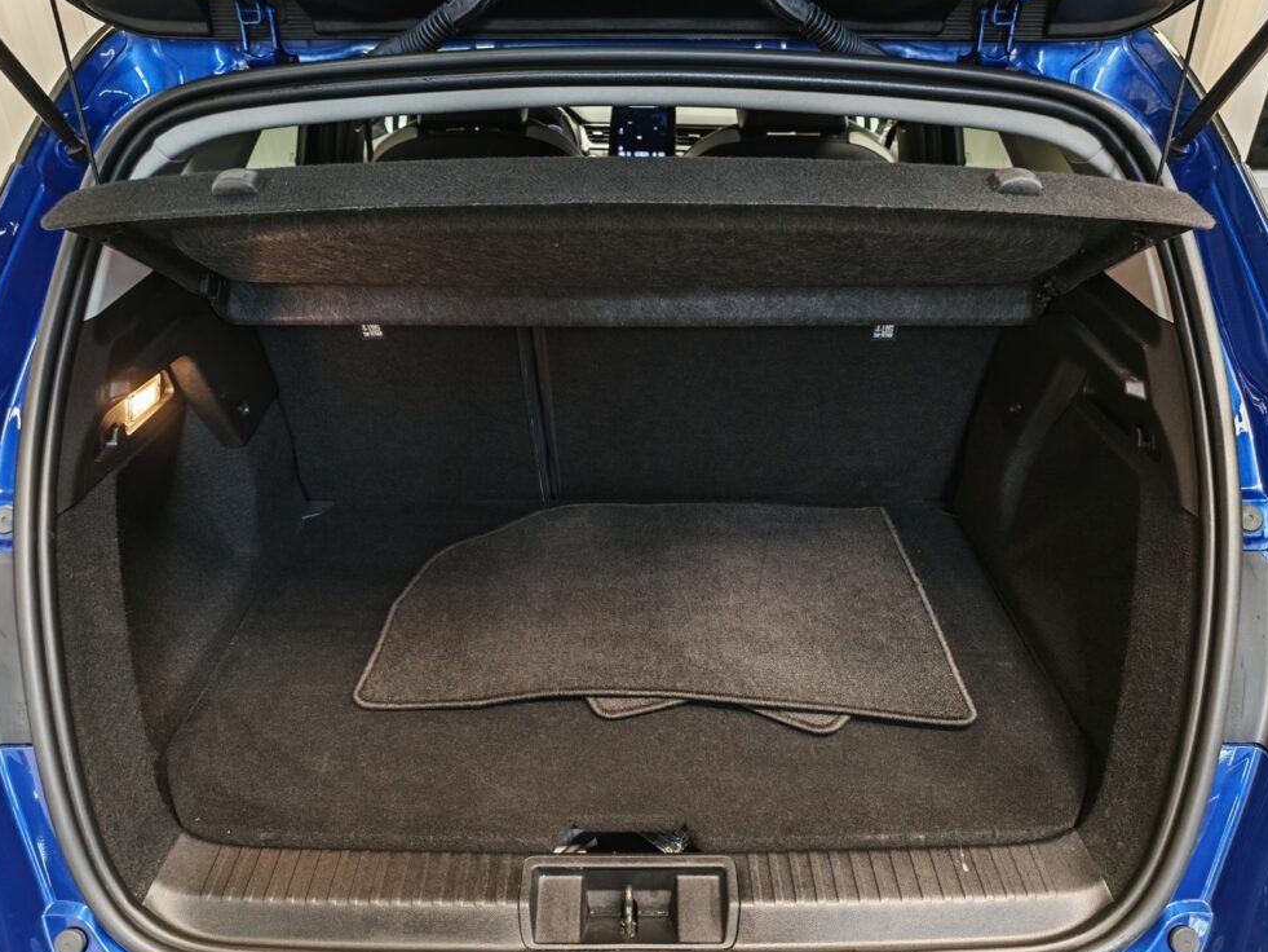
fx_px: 879
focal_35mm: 24
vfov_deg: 56.8
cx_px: 632
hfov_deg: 71.6
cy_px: 485
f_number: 1.6
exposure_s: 1/50
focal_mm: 5.4
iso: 250
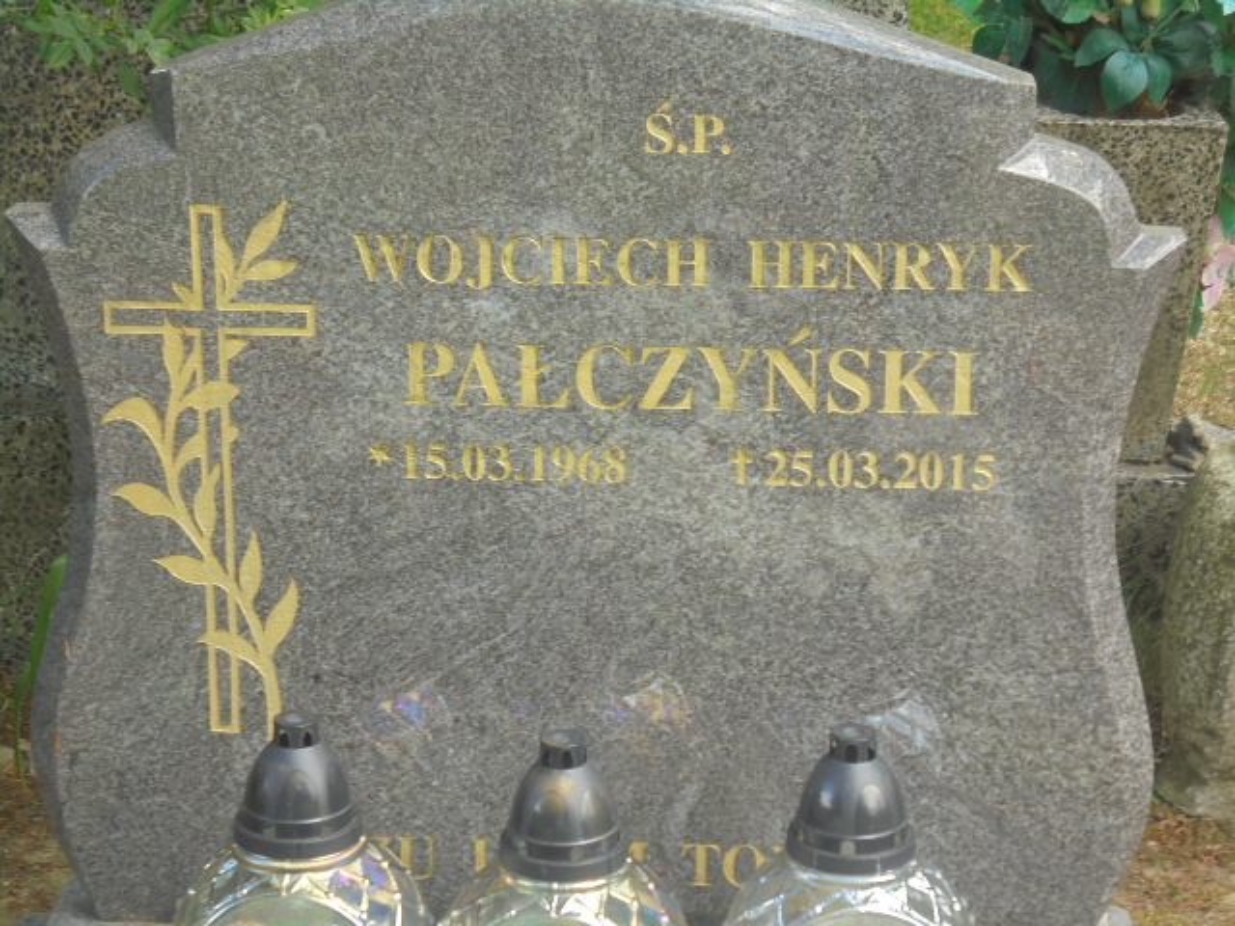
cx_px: 618
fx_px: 3354
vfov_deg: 15.7
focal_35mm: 94
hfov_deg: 20.9
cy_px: 463
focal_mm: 16.9
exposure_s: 1/60
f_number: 4.7
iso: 100
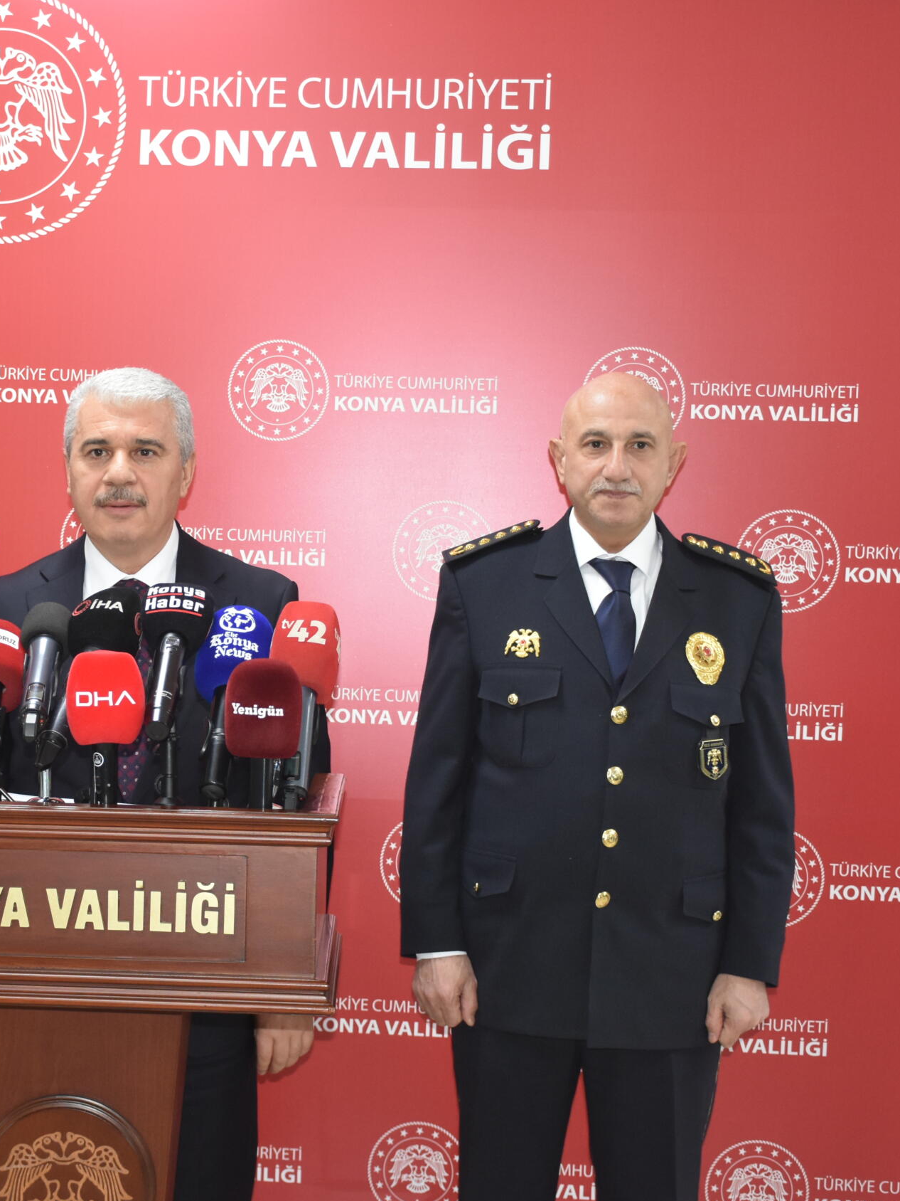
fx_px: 2427
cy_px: 601
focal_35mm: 70
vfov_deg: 27.8
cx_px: 183
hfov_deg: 20.8
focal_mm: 32
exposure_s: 1/60
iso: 1000
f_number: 4
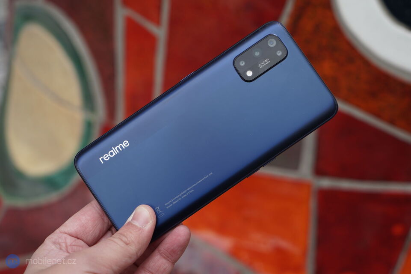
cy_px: 137
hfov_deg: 42.8
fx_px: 525
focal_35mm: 46
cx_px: 206
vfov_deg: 29.2
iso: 160
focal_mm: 46
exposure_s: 1/200
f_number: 4
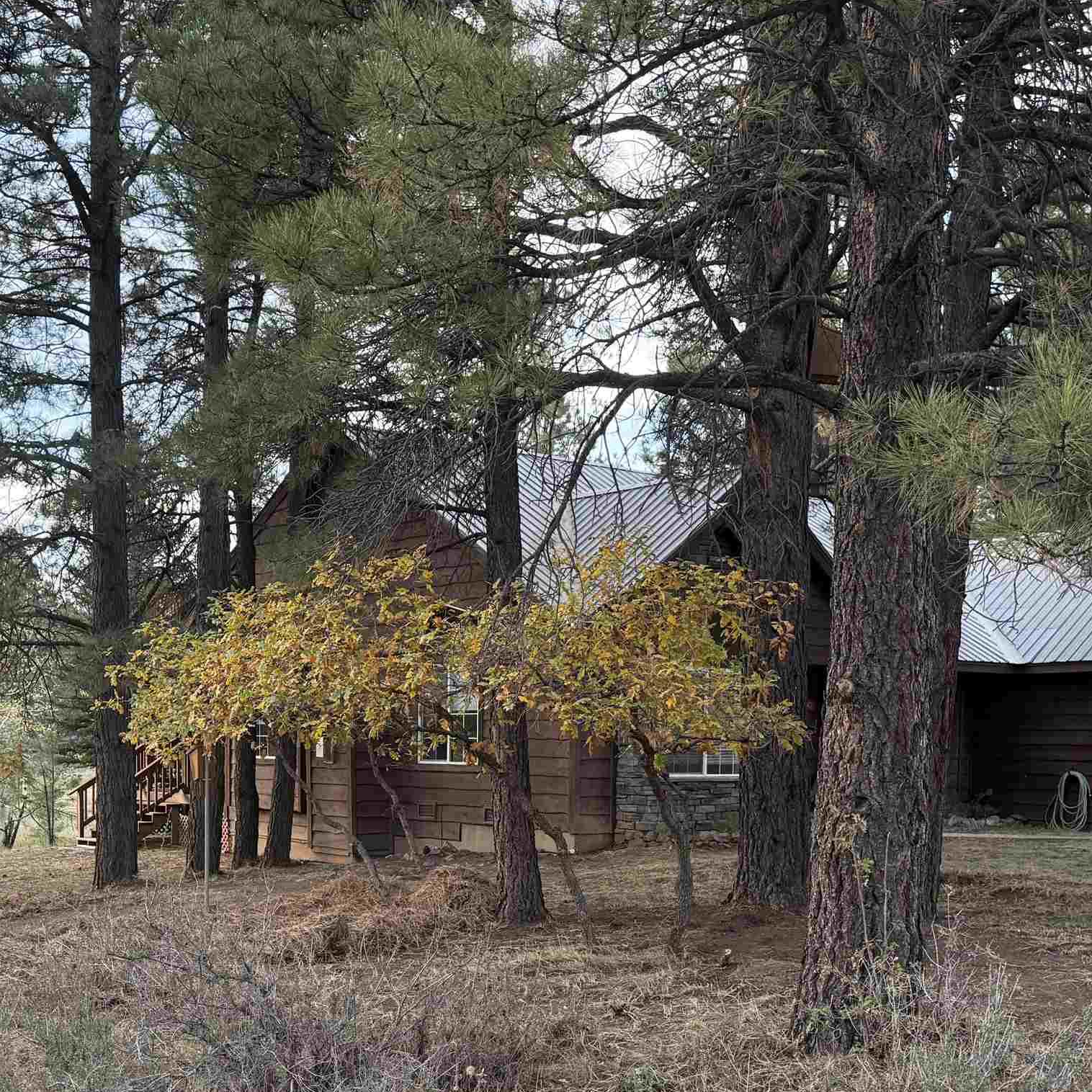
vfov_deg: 38.2
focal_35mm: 43
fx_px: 1535
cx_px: 506
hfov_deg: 39.1
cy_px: 812
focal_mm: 6.76
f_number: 1.78
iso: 200
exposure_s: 1/138
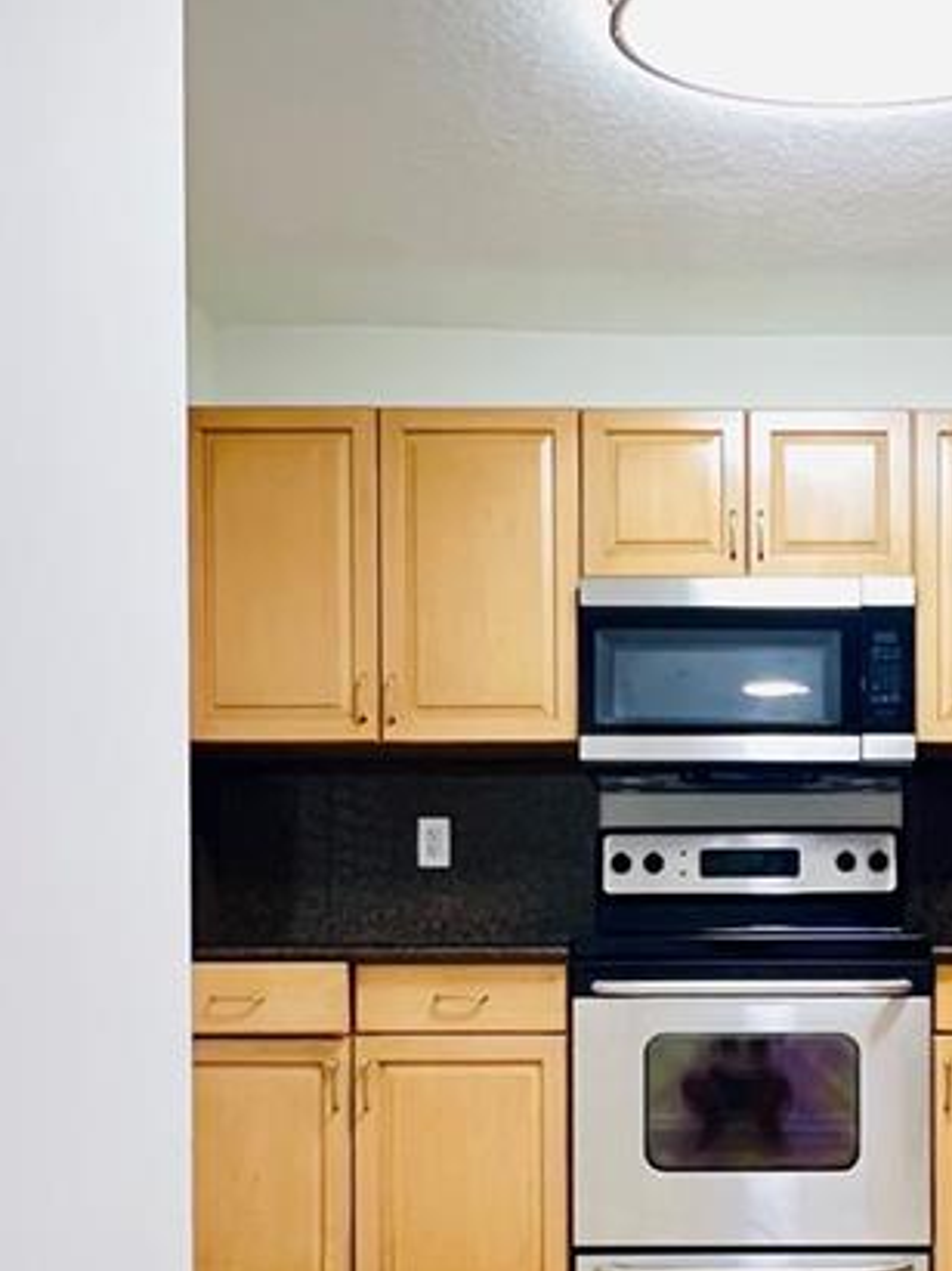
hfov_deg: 36.4
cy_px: 959
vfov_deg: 47.1
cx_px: 770
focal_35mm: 38
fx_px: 1394
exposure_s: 1/60
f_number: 1.8
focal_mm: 1.57
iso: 640
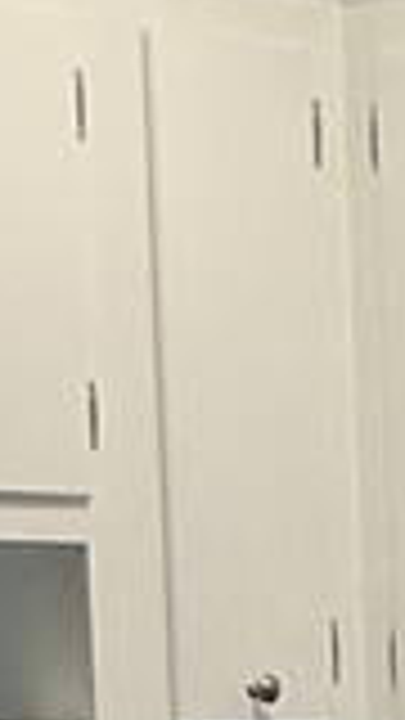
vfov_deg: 8.5
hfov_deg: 4.9
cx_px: 1112
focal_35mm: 237
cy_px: 1602
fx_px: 4525
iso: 80
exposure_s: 1/60
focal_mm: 3
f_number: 1.8
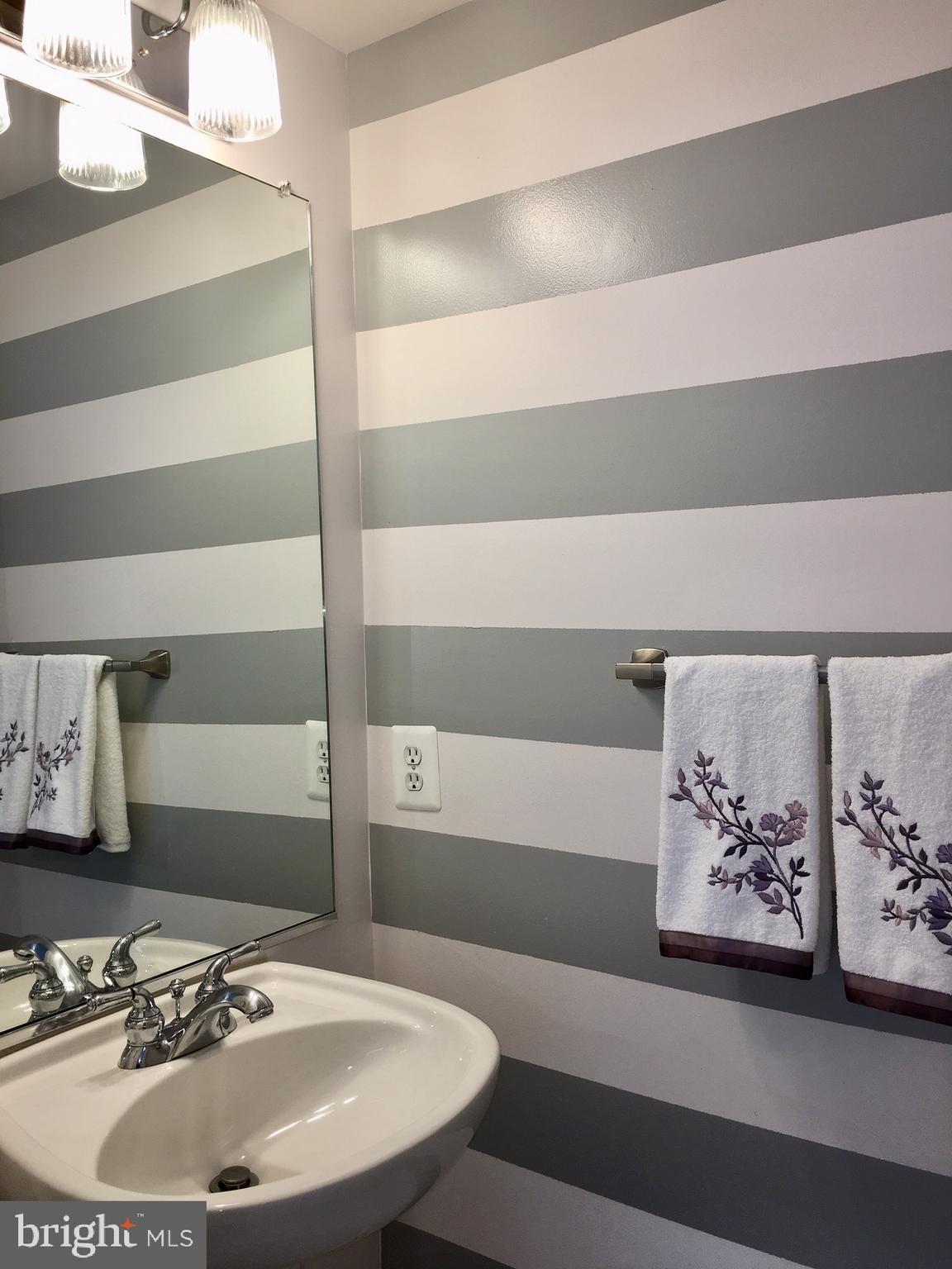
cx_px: 476
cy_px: 634
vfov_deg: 61.7
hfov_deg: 48.2
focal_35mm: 29
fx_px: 1063
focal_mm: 4.15
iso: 25
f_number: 2.2
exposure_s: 1/68
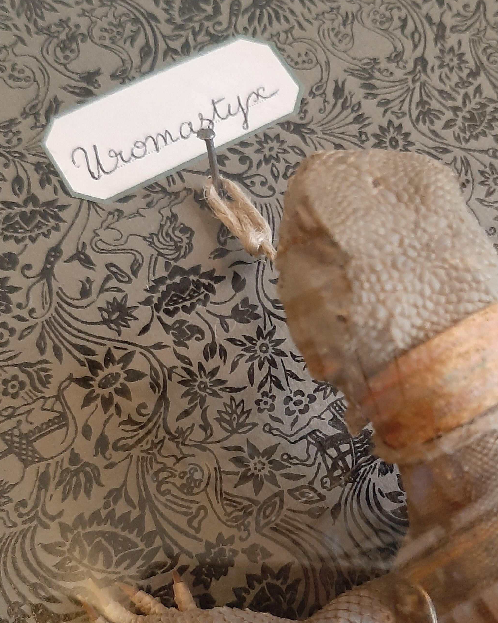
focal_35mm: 40
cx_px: 343
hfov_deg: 36.8
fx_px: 737
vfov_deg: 45.5
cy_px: 379
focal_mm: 3.93
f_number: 1.7
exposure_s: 1/25
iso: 320
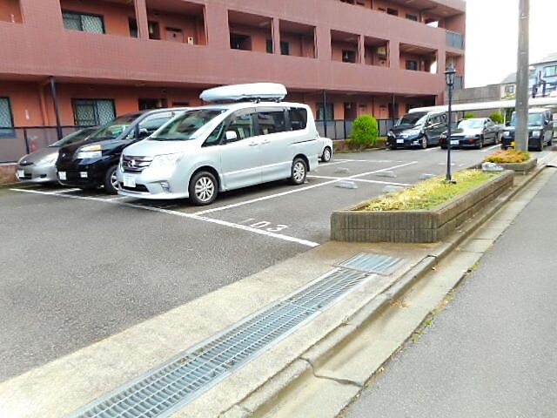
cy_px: 209
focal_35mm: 25
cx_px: 278
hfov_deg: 69.4
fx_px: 402
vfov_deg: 54.9
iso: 80
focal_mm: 4.5
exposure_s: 1/80
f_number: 3.7
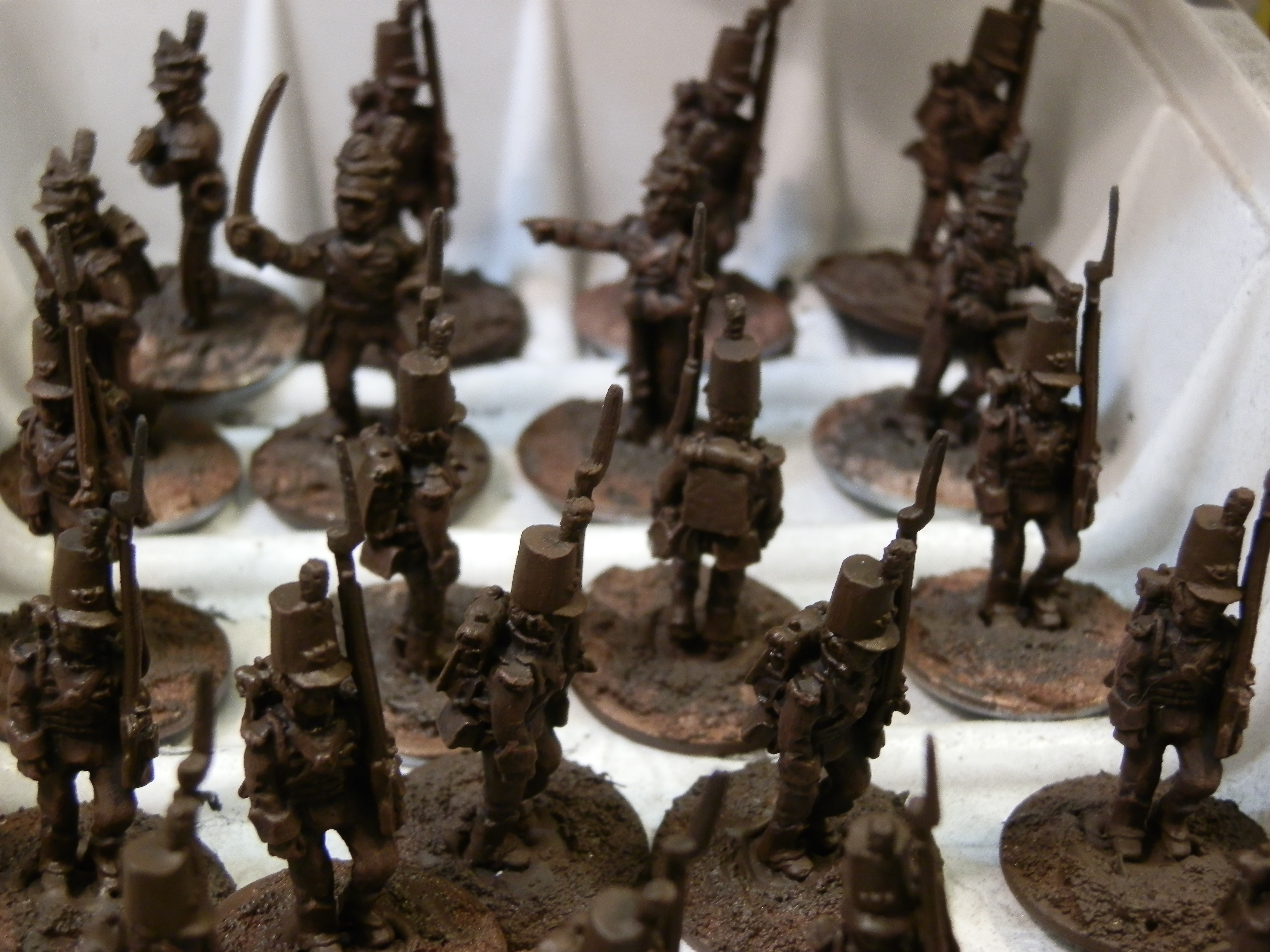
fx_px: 2238
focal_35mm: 61
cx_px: 635
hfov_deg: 31.7
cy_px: 476
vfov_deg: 24.0
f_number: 3.7
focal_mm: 10.99
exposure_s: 1/15
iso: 200
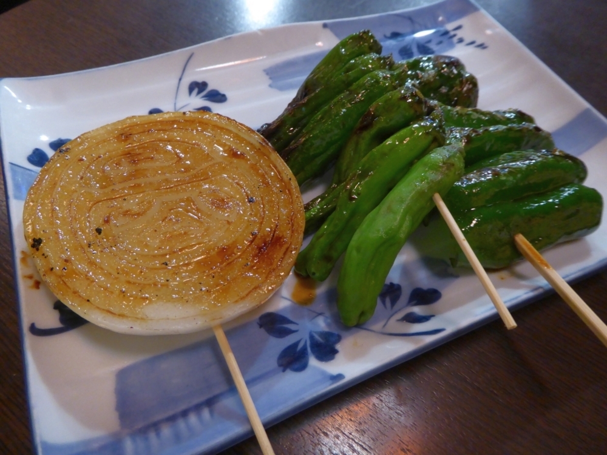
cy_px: 228
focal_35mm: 25
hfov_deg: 69.4
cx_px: 304
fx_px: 438
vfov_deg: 54.9
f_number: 3.3
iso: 400
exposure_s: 1/8
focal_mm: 4.3
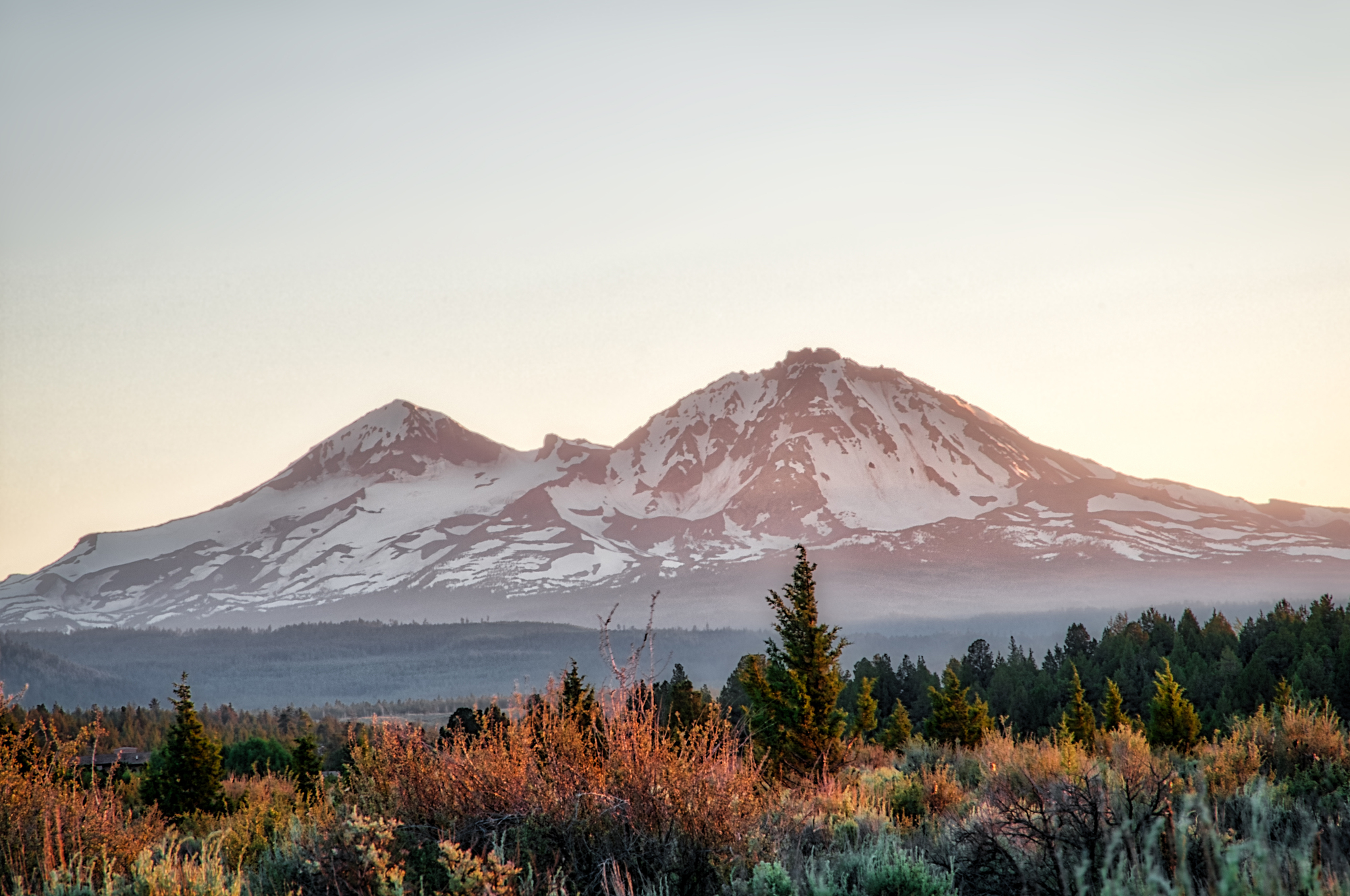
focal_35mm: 165
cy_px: 448
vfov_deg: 8.3
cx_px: 675
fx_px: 6179
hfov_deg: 12.5
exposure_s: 1/8
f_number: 22
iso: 200
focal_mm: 110
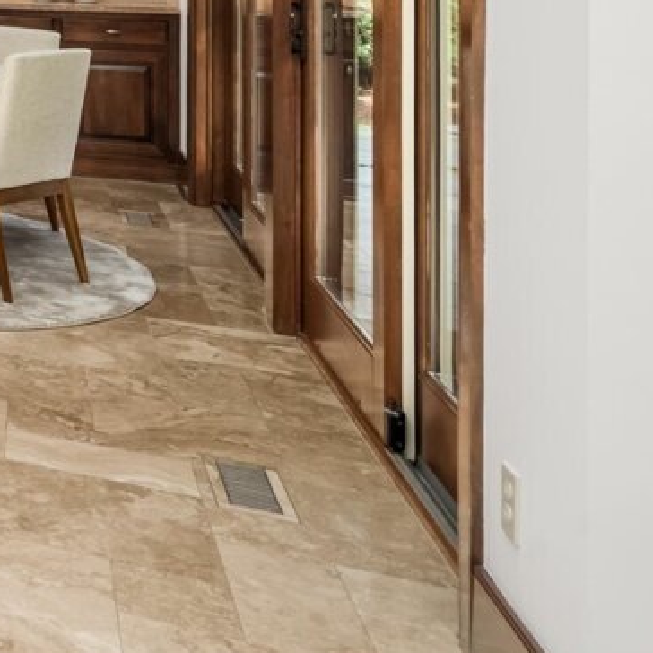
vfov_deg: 30.8
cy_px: -69
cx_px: -572
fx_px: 1046
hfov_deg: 20.8
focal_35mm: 49
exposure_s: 1/30
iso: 1000
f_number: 6.7
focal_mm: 15
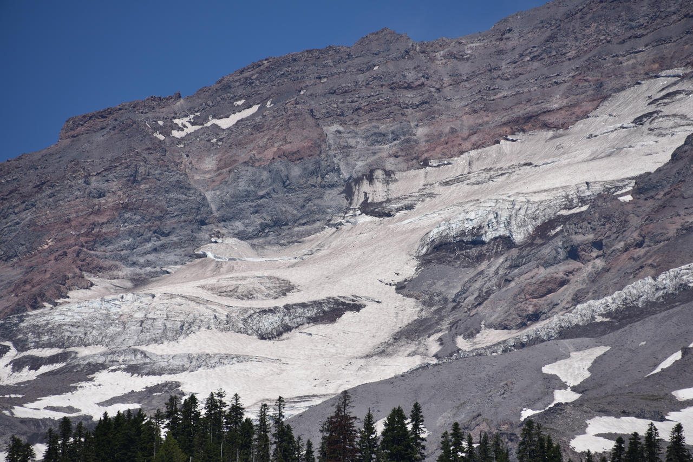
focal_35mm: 300
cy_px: 231
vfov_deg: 4.6
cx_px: 346
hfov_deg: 6.9
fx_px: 5776
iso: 100
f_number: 8
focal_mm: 300
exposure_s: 1/640
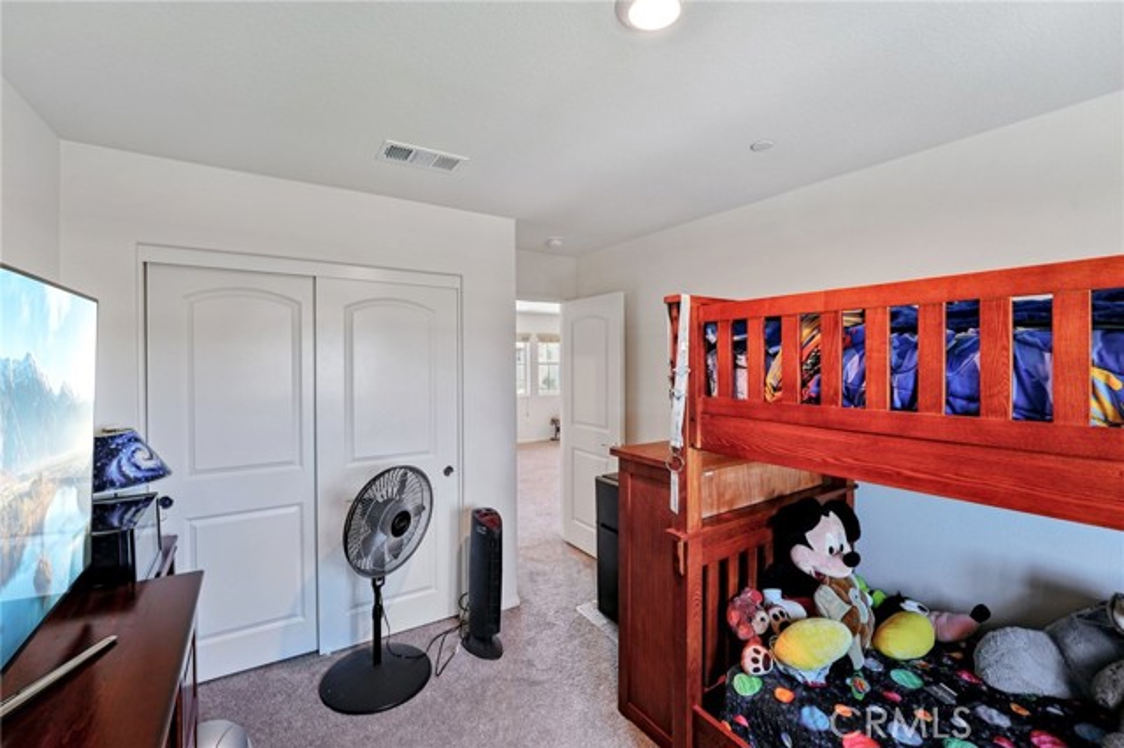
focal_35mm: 14
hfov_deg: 104.3
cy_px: 374
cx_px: 562
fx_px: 437
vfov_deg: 81.1
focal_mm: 14
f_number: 8
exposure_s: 1/15
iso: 400
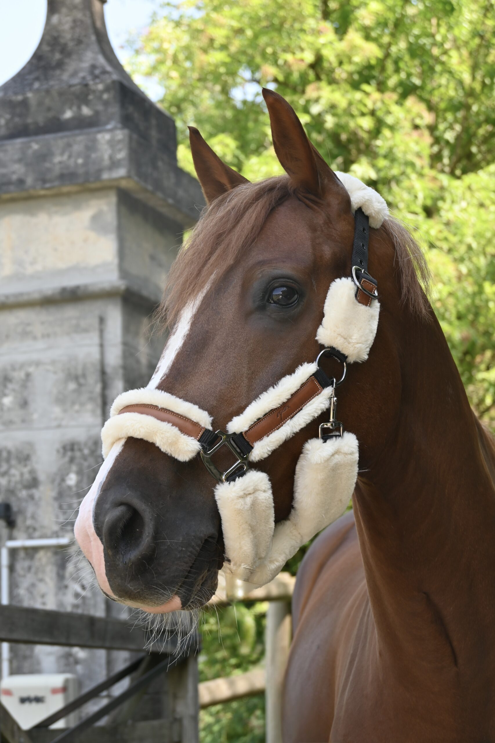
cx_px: 248
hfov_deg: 17.5
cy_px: 372
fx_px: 1608
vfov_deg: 26.0
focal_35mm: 78
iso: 100
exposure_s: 1/125
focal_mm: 52
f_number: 5.6
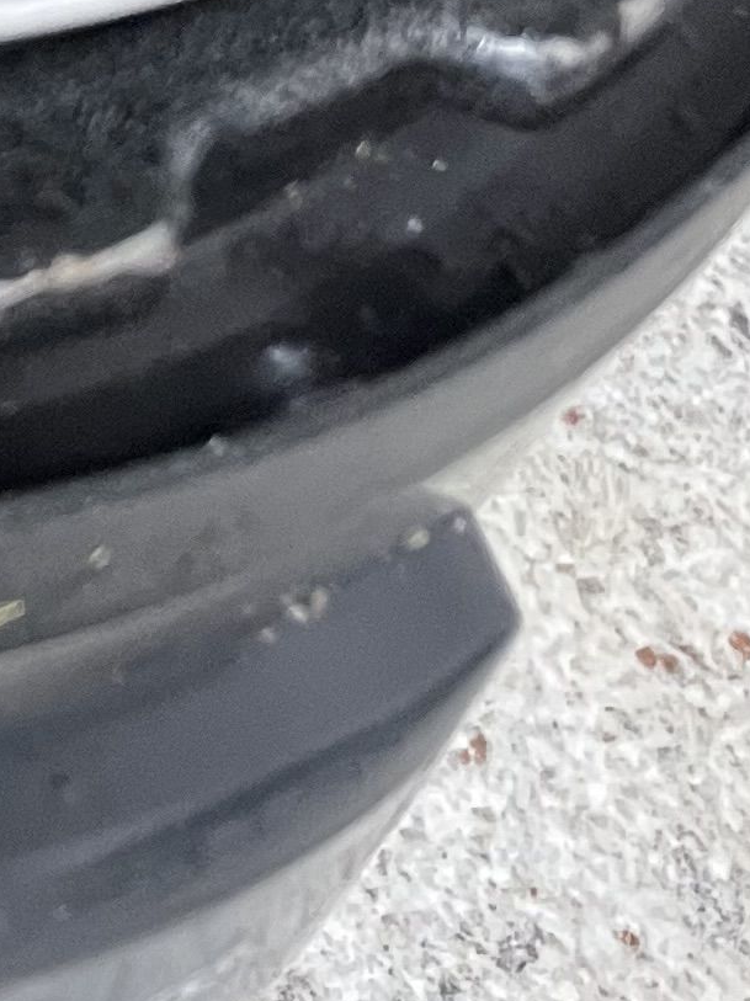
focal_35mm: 129
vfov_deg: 14.5
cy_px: -411
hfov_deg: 10.5
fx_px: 3730
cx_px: -765
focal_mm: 4.2
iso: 250
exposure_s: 1/60
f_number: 1.6
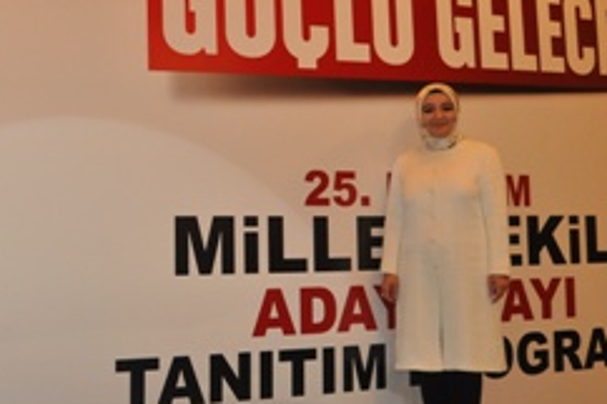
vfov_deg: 26.9
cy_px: 168
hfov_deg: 38.2
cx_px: 125
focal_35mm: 50
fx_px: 842
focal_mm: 18
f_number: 3.5
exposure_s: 1/60
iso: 800
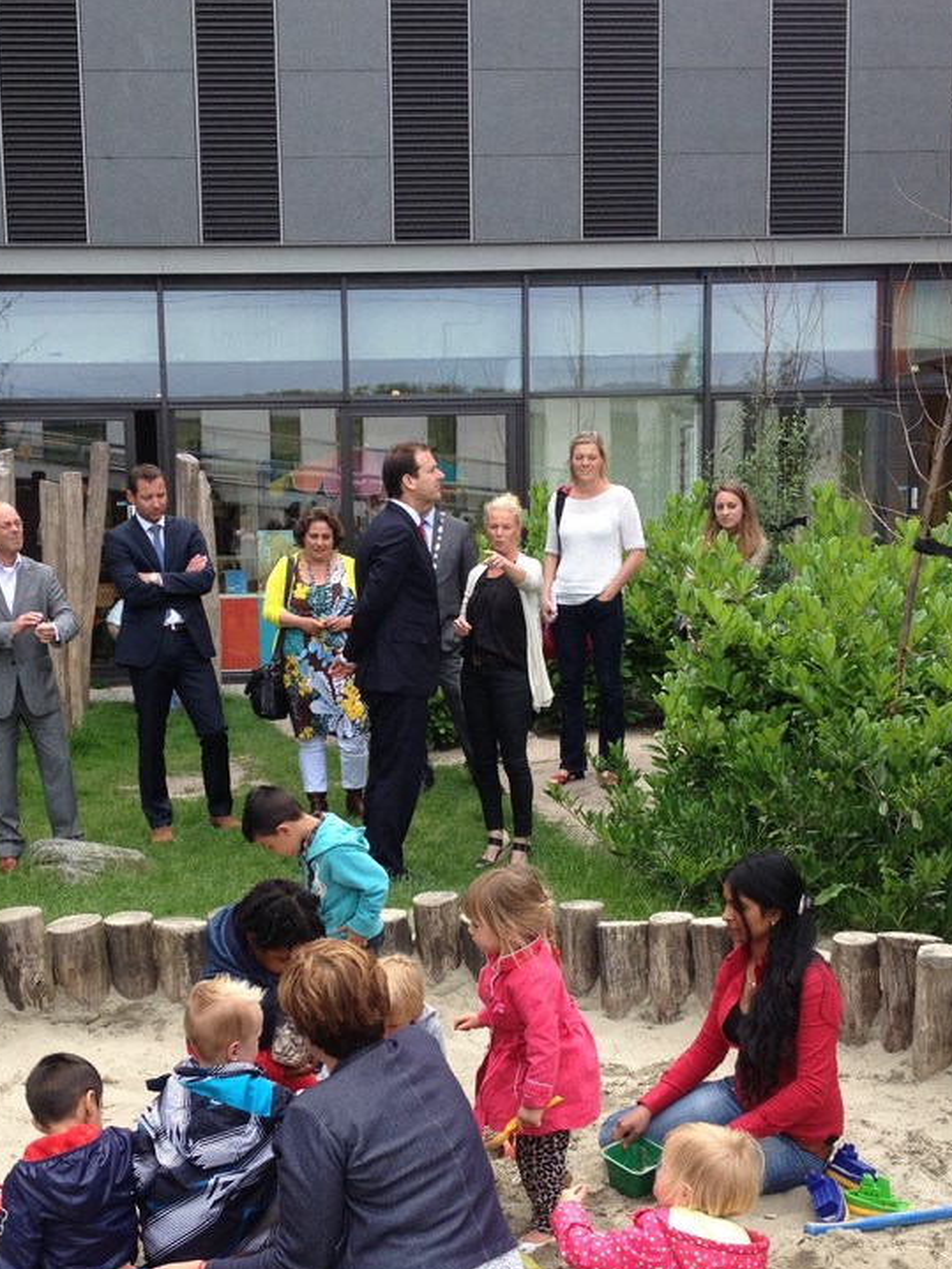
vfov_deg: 36.7
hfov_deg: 28.0
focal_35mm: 52
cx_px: 397
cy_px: 766
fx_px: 1906
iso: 50
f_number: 2.4
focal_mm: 4.28
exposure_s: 1/400
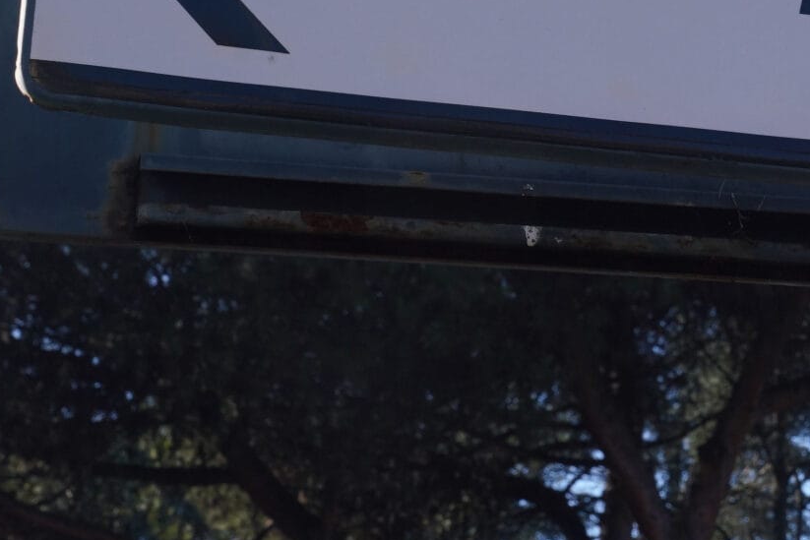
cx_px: 921
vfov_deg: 9.5
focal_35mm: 143
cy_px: -15
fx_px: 3218
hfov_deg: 14.0
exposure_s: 1/250
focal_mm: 46
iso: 500
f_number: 11
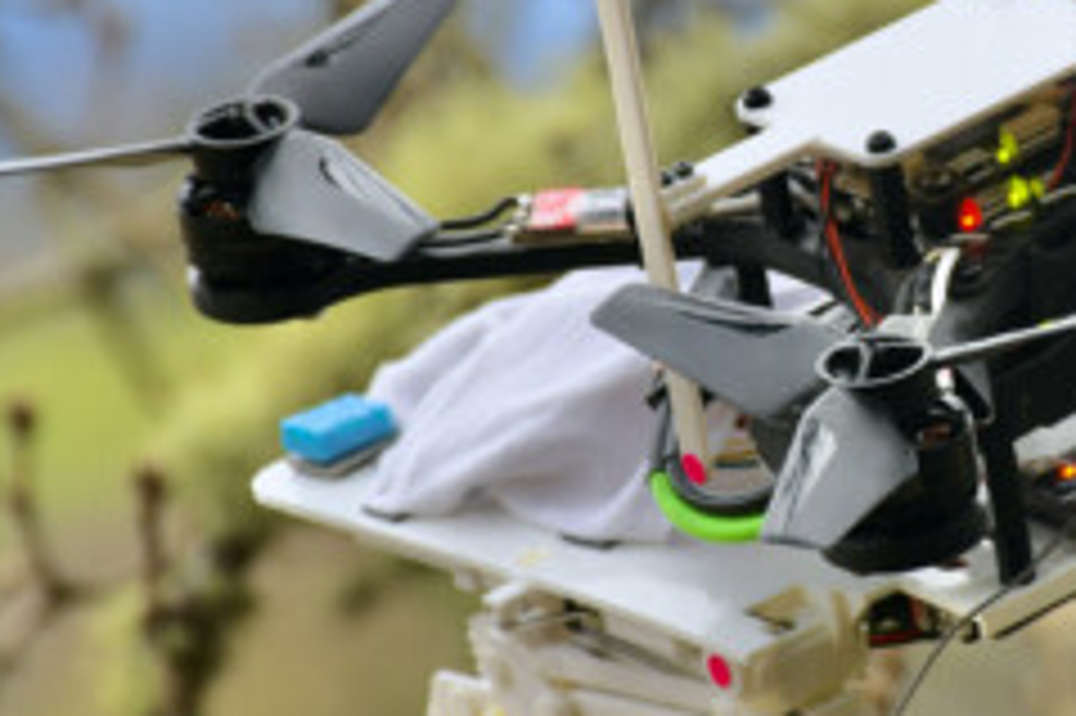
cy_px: 270
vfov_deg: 2.6
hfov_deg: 3.9
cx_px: 977
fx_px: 15740
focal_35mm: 527
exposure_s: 1/60
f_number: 7.1
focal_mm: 140
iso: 320
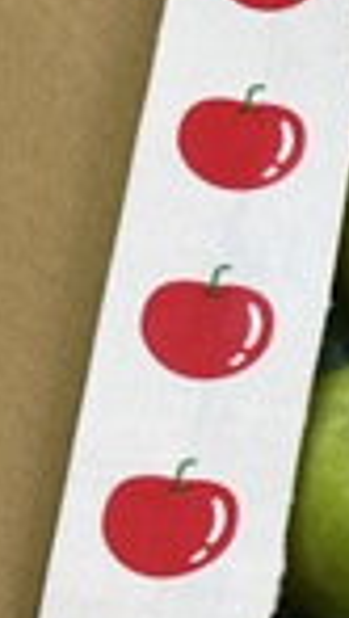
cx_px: 973
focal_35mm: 85
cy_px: 689
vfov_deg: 23.4
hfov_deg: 10.8
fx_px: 1394
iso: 160
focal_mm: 6.76
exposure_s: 1/100
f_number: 1.78
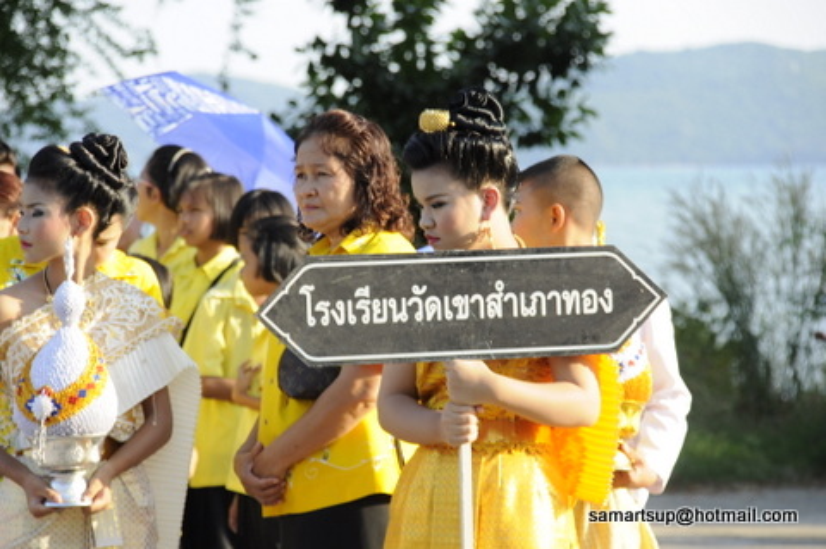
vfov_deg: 5.9
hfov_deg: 8.9
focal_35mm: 232
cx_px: 413
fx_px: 5329
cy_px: 274
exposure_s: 1/160
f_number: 8
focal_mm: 155
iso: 250
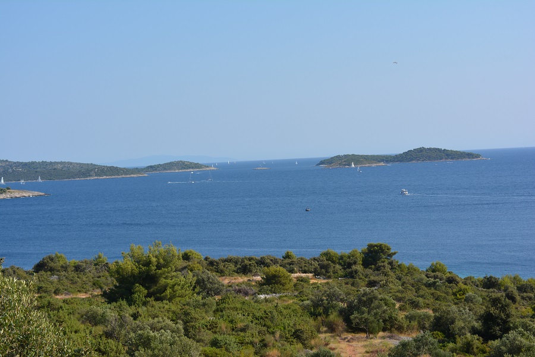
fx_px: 1159
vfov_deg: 17.5
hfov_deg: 26.0
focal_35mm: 78
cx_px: 268
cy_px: 178
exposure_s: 1/250
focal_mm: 52
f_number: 8
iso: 100
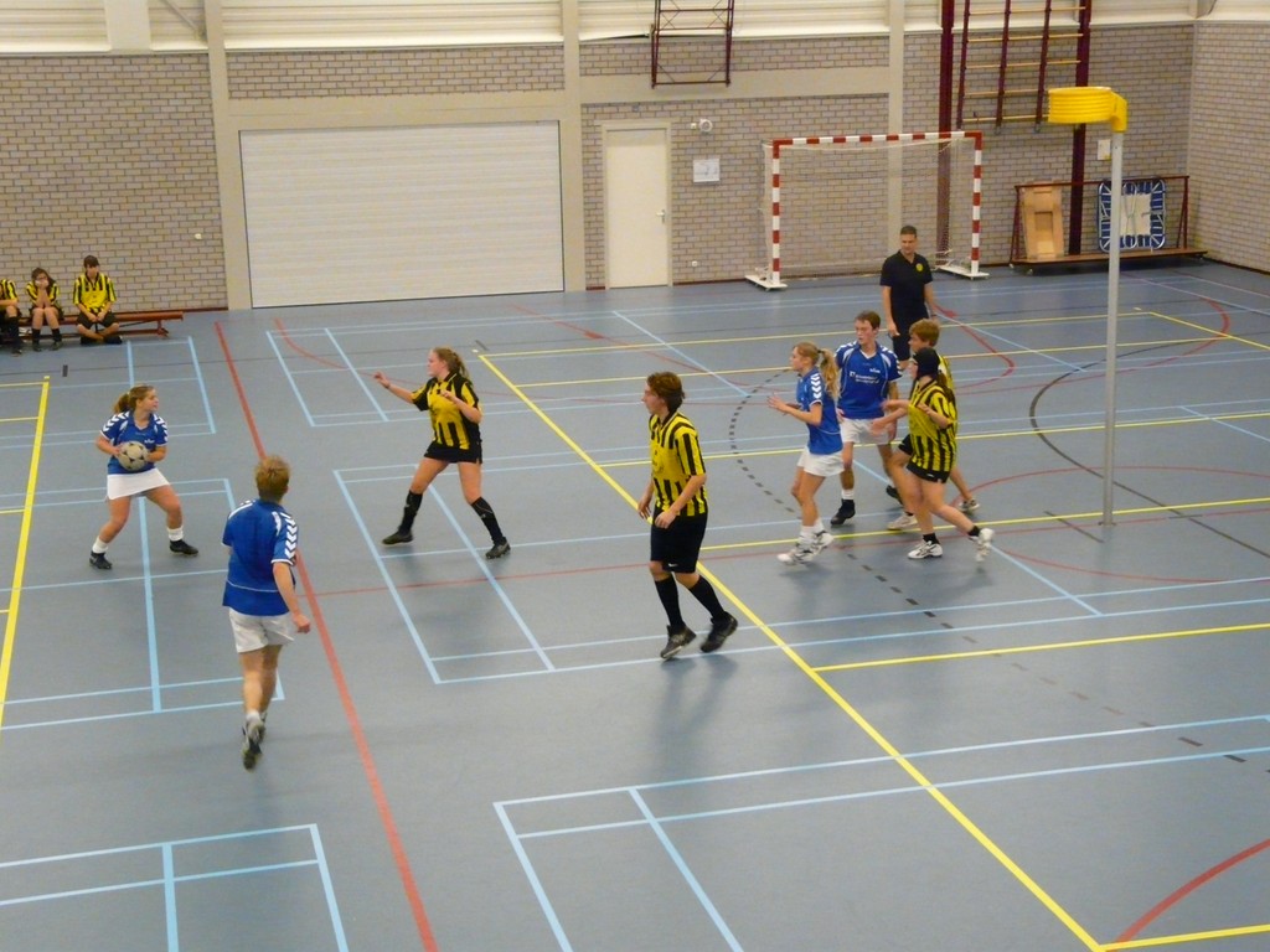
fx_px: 2018
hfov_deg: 34.9
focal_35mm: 55
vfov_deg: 26.6
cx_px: 635
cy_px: 476
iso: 800
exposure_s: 1/80
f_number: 3.2
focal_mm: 9
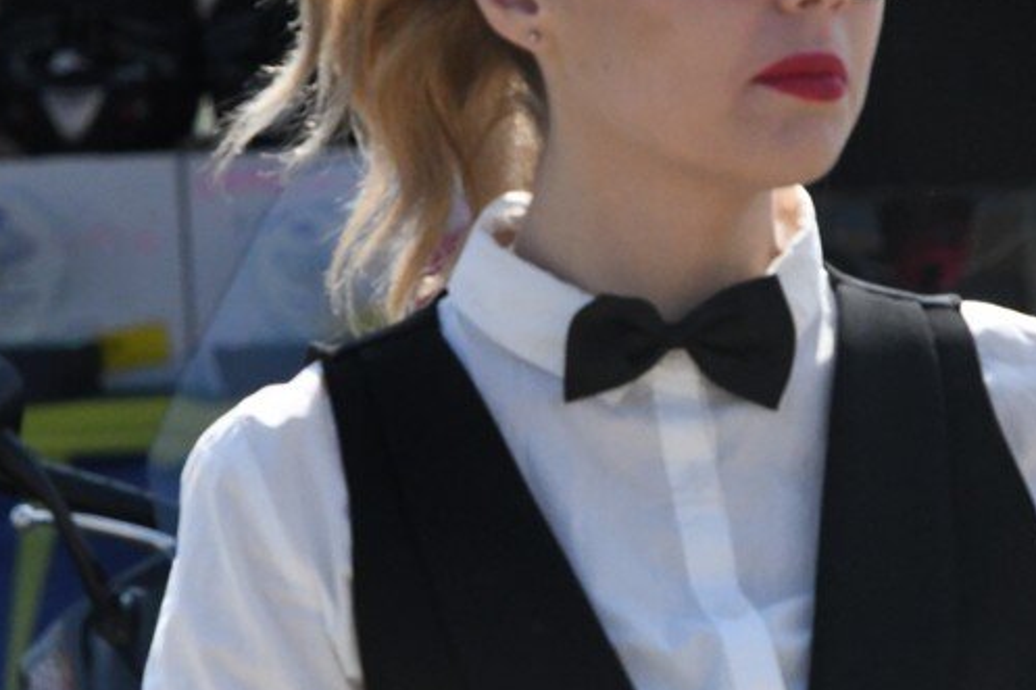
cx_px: 590
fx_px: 13463
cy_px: 173
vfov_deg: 2.9
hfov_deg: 4.4
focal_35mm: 468
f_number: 11
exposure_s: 1/8000
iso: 6400
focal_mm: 185
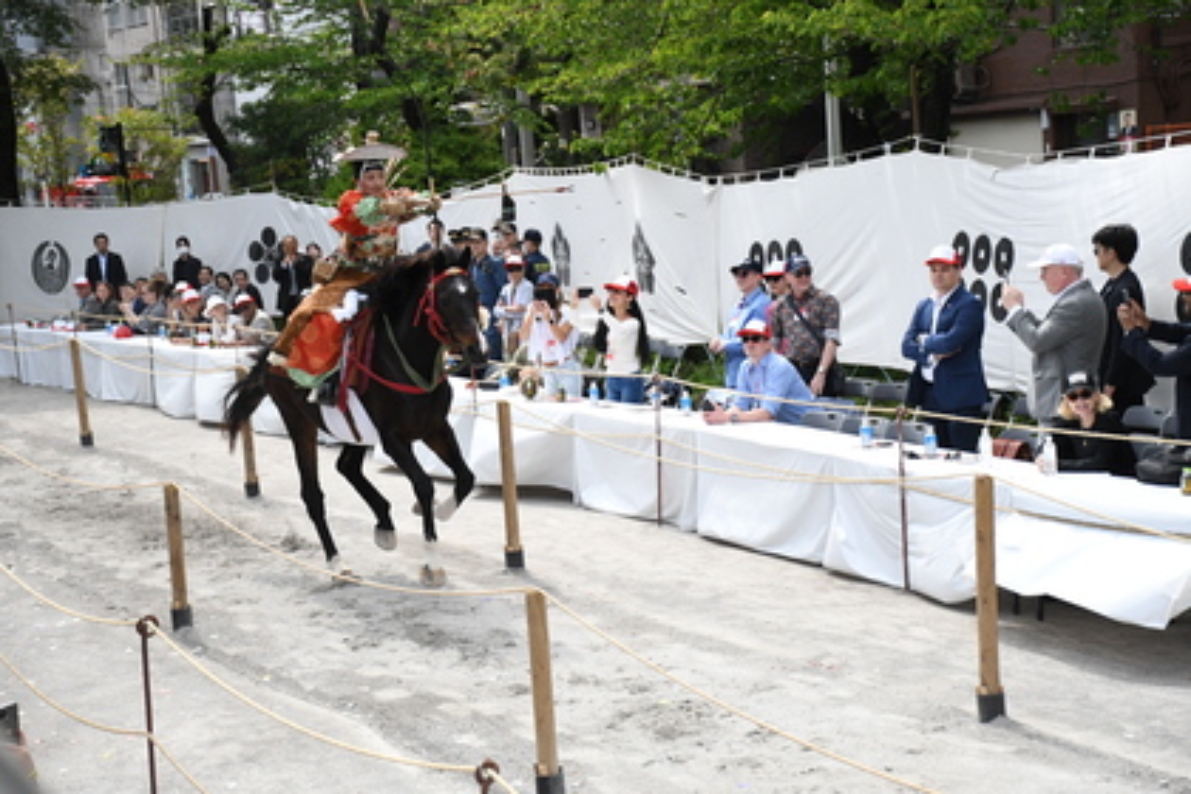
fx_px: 2481
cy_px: 397
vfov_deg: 18.2
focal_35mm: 75
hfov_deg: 27.0
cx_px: 596
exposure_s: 1/6400
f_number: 5
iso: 2000
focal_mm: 50
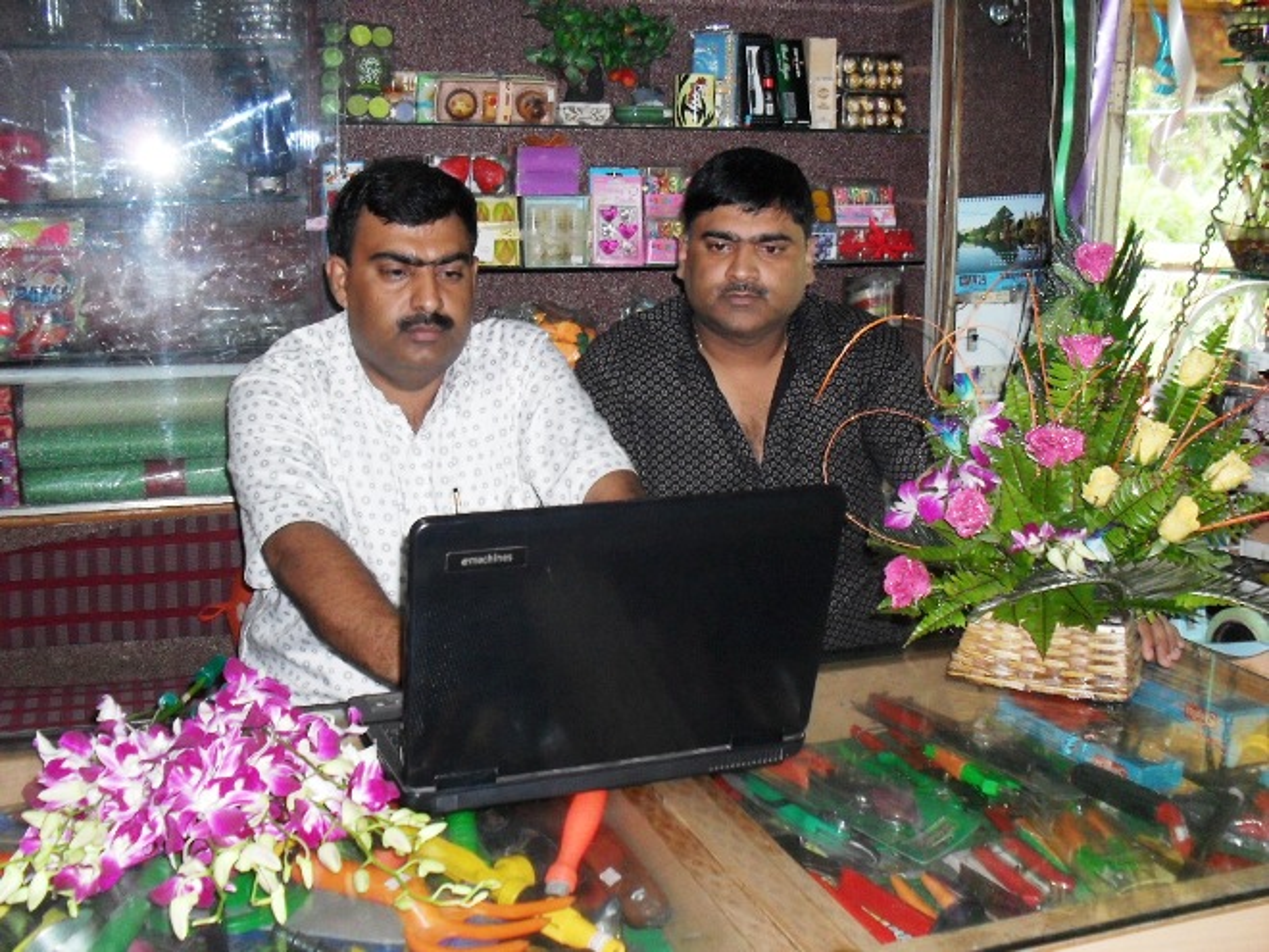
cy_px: 476
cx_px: 634
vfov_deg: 37.7
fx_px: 1393
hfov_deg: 49.0
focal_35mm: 38
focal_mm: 6.3
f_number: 2.8
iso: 200
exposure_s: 1/45
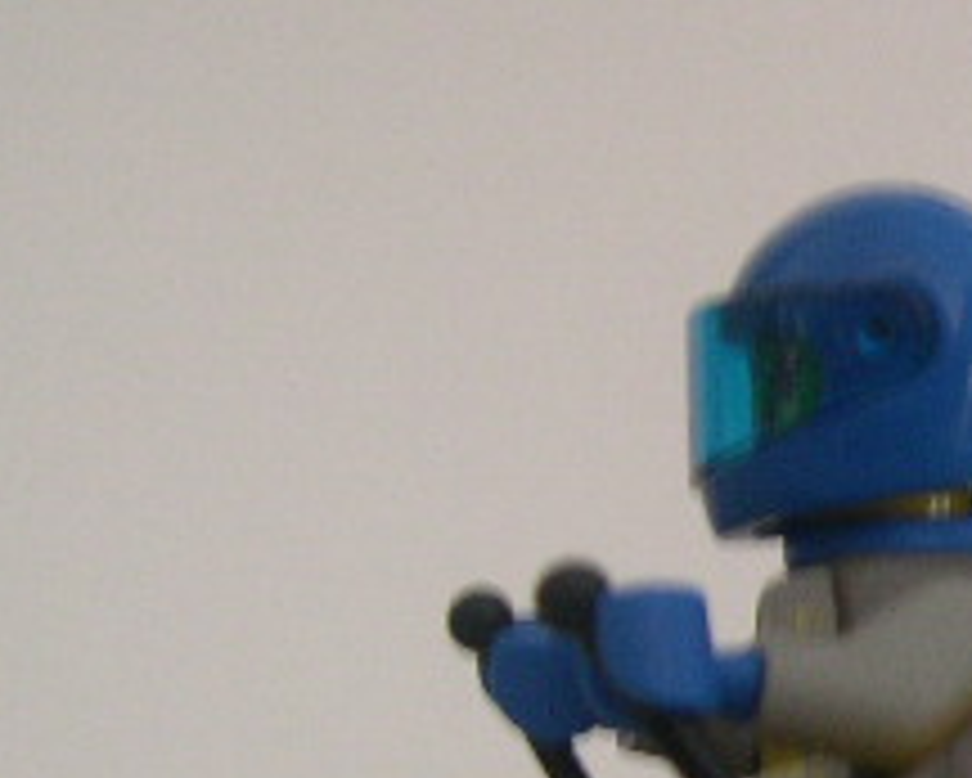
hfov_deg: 16.5
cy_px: 679
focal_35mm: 110
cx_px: 1256
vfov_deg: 13.9
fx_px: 3166
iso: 202
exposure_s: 1/4.9
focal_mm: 8
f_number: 2.8
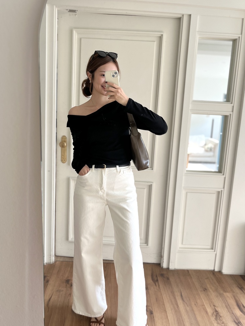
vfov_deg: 67.3
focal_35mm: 26
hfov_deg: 53.1
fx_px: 245
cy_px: 163
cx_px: 122
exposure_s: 1/122
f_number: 1.6
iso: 50
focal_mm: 5.1
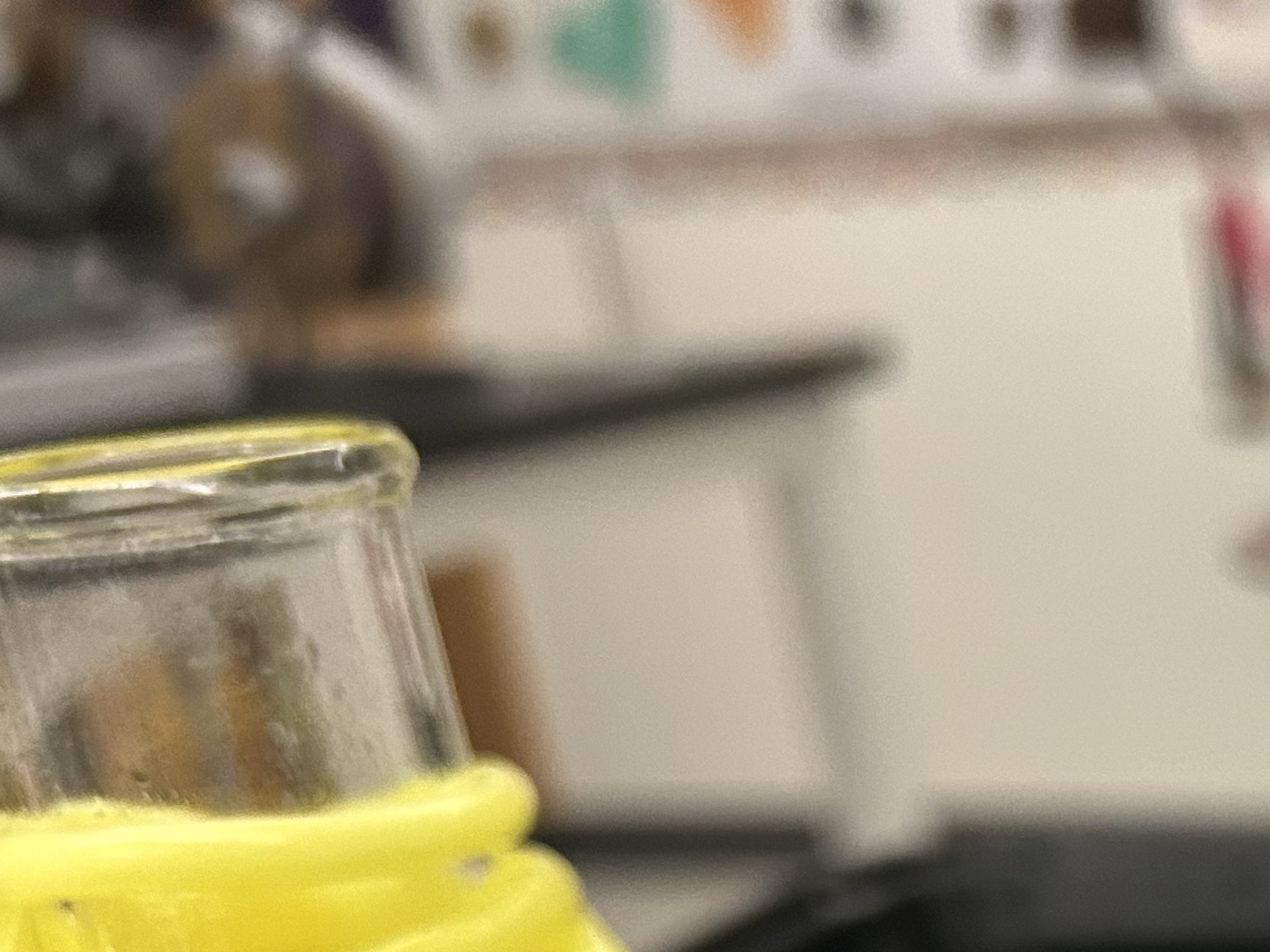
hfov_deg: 22.6
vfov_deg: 17.8
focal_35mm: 75
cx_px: 1750
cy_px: 1369
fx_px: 2751
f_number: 1.5
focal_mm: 5.7
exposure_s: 1/60
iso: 250
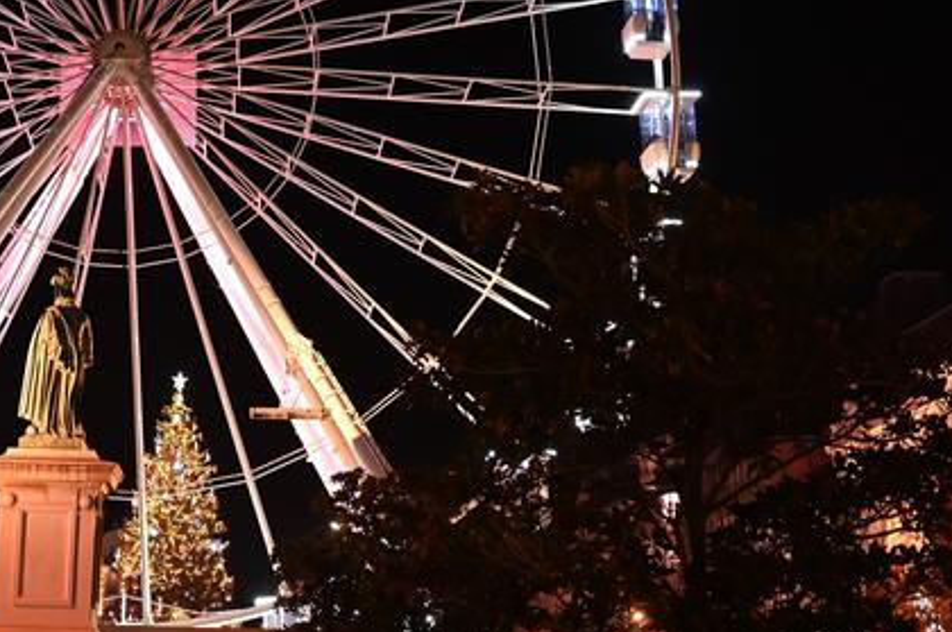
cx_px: 274
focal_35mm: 73
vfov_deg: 18.5
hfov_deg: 27.5
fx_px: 1928
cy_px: 165
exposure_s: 1/30
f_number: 4.8
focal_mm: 34
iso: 3200
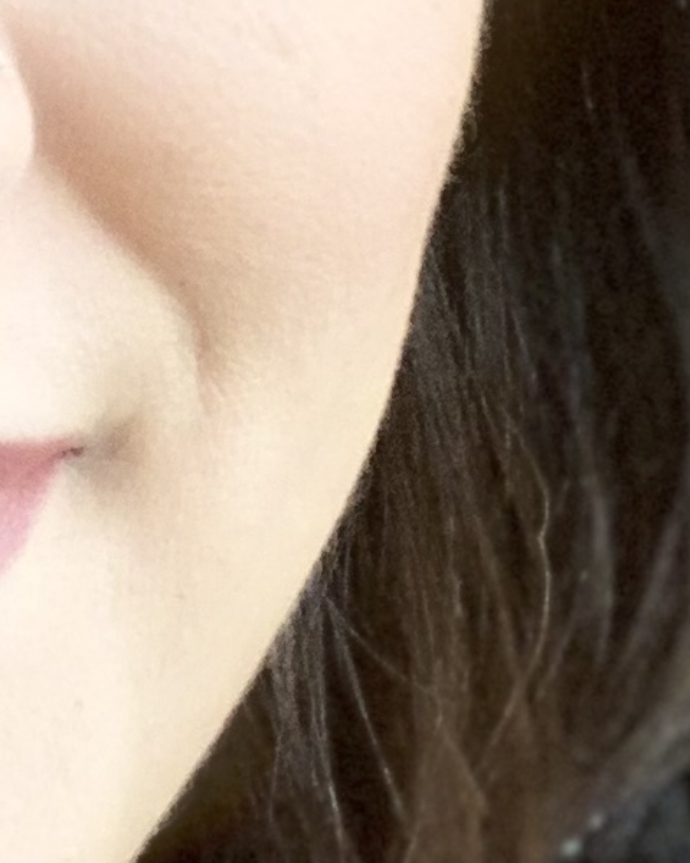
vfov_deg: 11.9
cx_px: -194
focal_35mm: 161
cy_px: 157
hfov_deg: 9.4
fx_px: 4111
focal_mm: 2.87
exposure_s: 1/56
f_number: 2.2
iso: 320
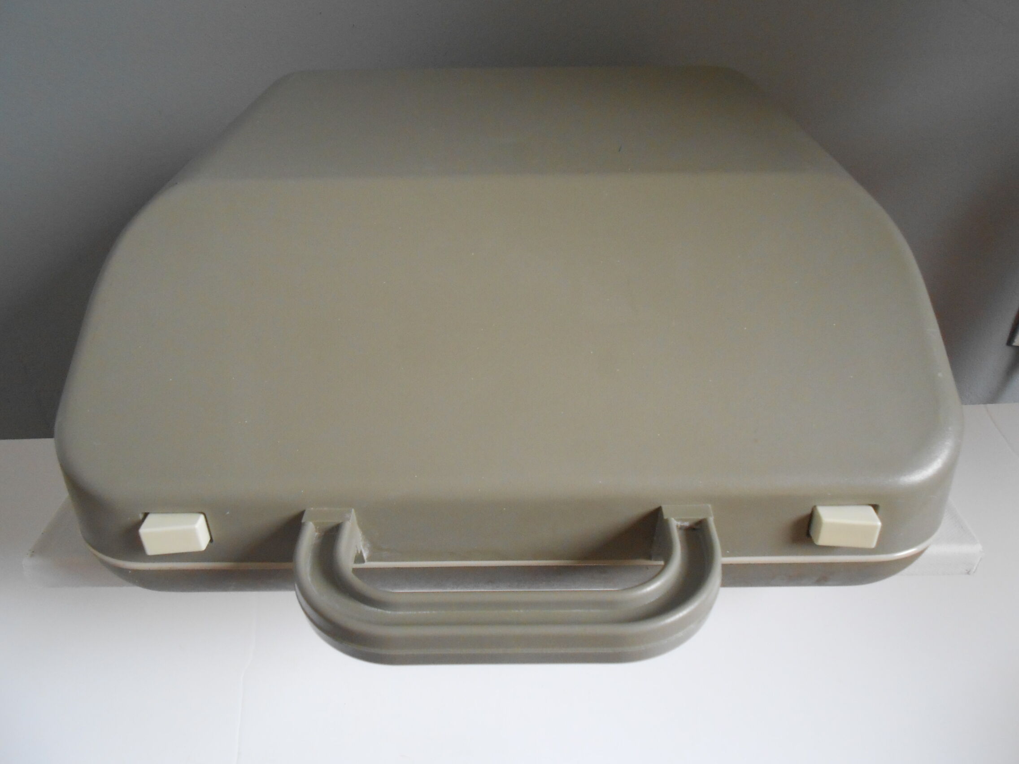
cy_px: 382
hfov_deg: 67.3
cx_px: 510
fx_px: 765
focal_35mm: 26
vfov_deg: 53.1
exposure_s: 1/30
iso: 320
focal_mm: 4.6
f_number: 3.5
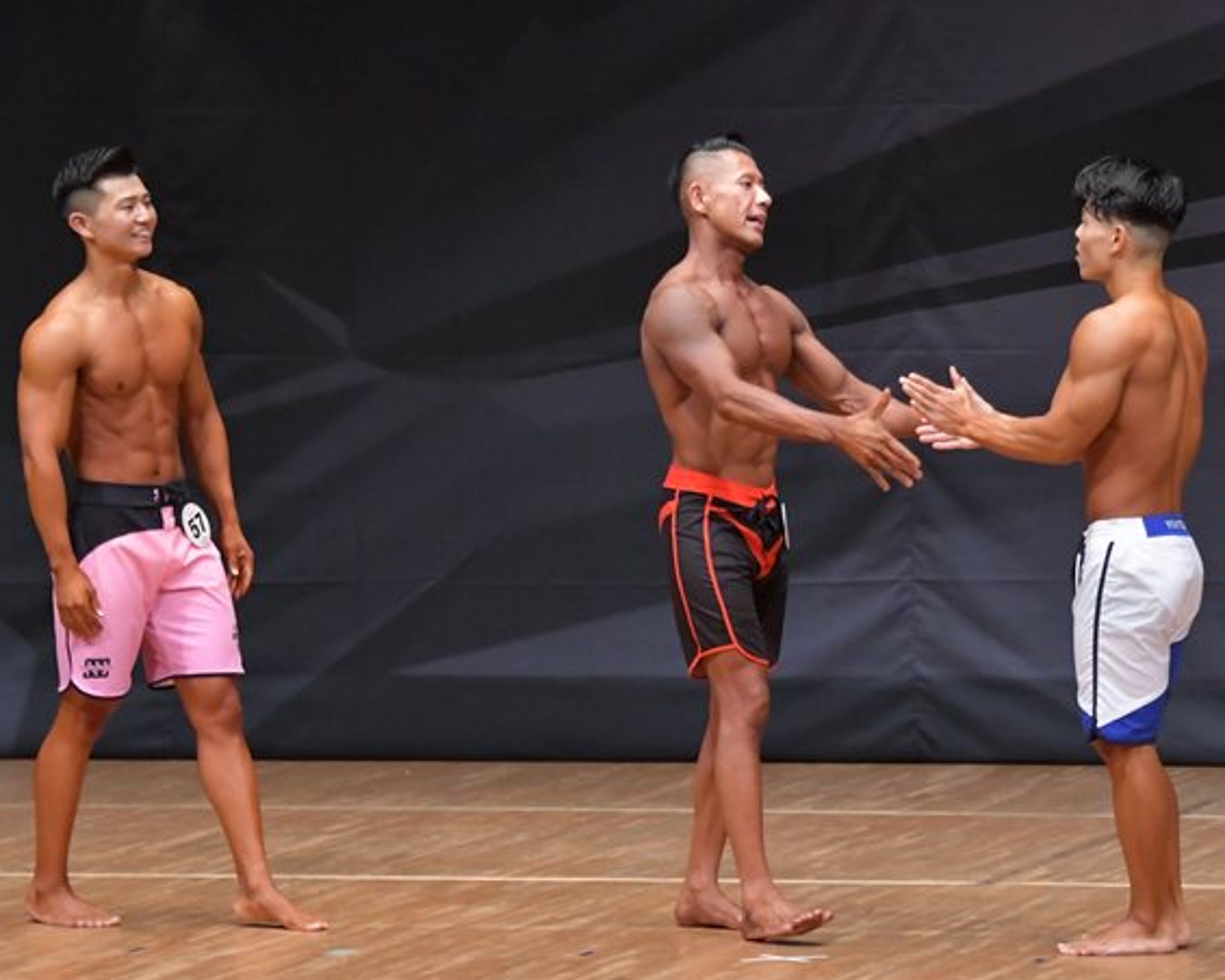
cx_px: 604
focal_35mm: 309
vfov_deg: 5.0
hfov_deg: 6.3
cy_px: 544
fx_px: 11203
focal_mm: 160
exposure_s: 1/400
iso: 6400
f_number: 5.6
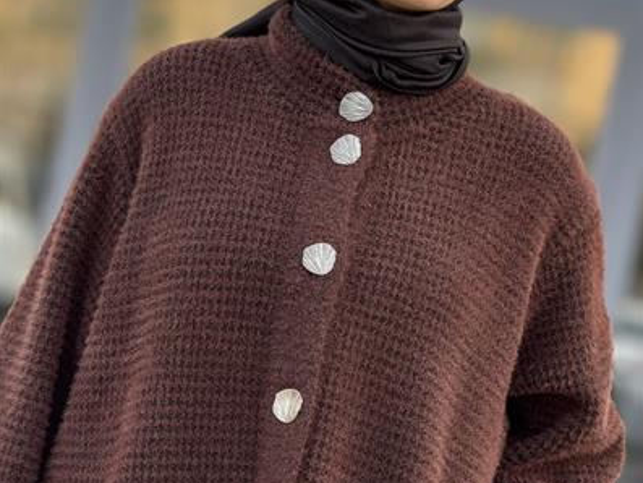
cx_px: 322
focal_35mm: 161
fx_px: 2992
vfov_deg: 9.2
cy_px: 184
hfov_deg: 12.3
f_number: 2.8
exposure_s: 1/100
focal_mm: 15.66
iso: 500
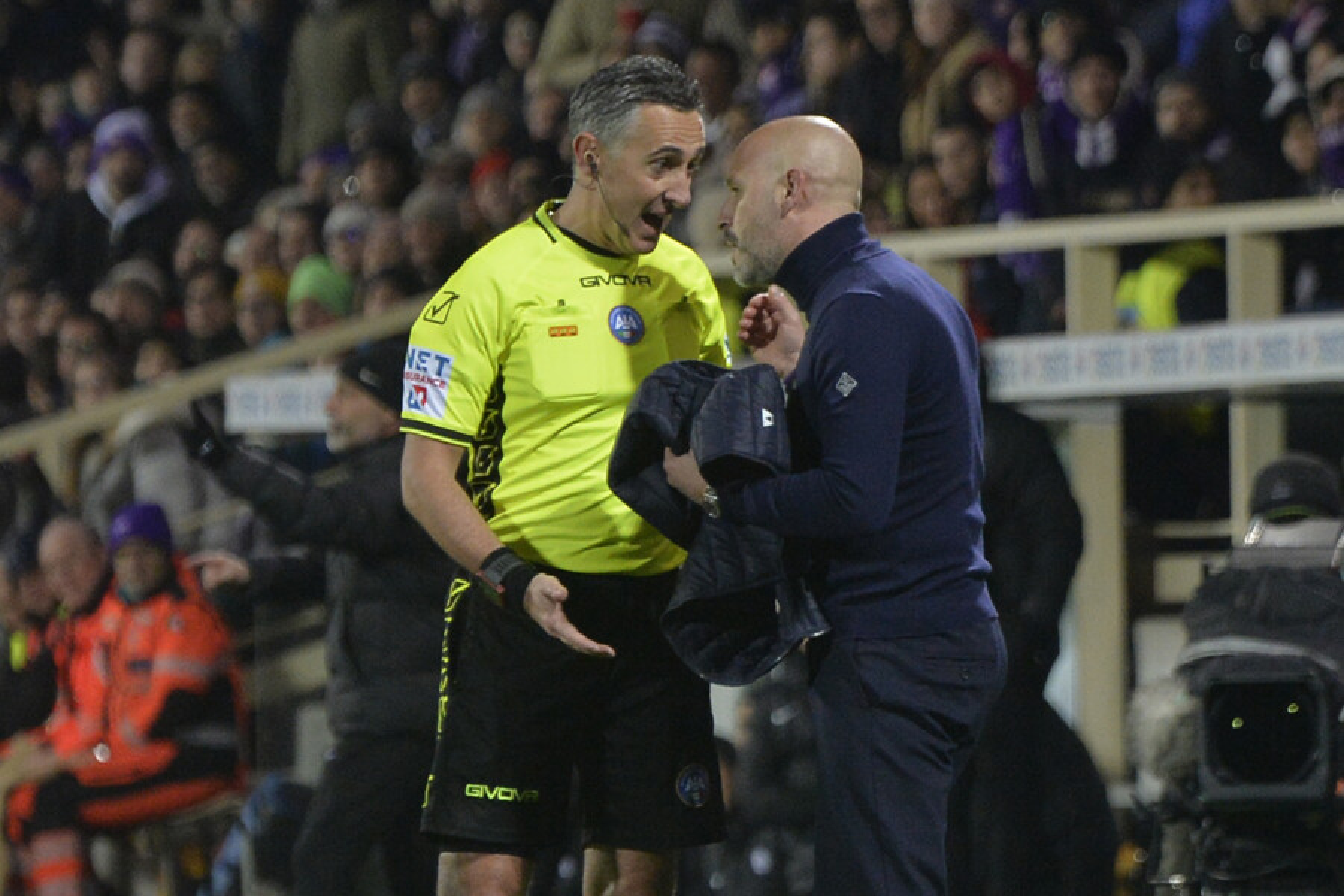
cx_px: 672
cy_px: 448
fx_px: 11572
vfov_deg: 4.4
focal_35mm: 310
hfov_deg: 6.6
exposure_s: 1/800
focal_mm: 310
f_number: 5.6
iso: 2500
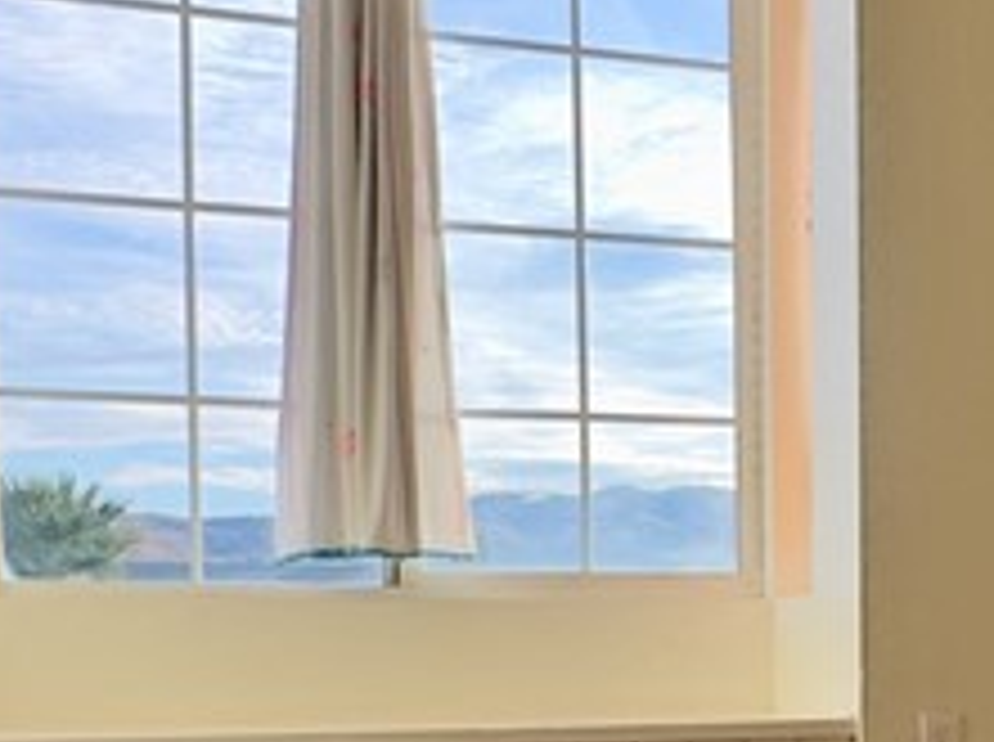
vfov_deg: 21.7
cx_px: 967
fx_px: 1863
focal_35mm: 65
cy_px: 742
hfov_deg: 28.3
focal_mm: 2.22
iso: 40
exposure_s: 1/181
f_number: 2.2
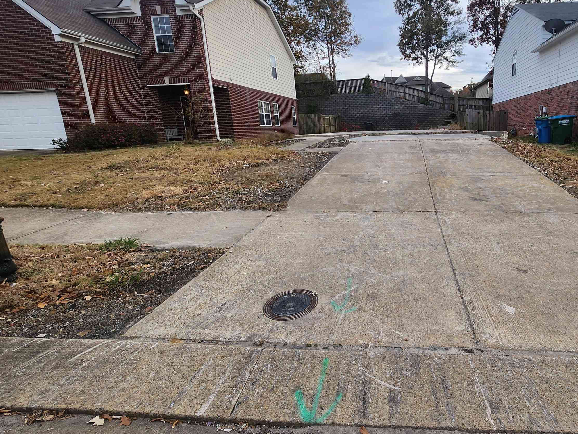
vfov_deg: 71.4
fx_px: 301
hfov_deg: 84.0
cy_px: 197
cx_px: 395
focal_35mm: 18
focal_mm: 1.74
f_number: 2.2
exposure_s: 1/153
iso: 32
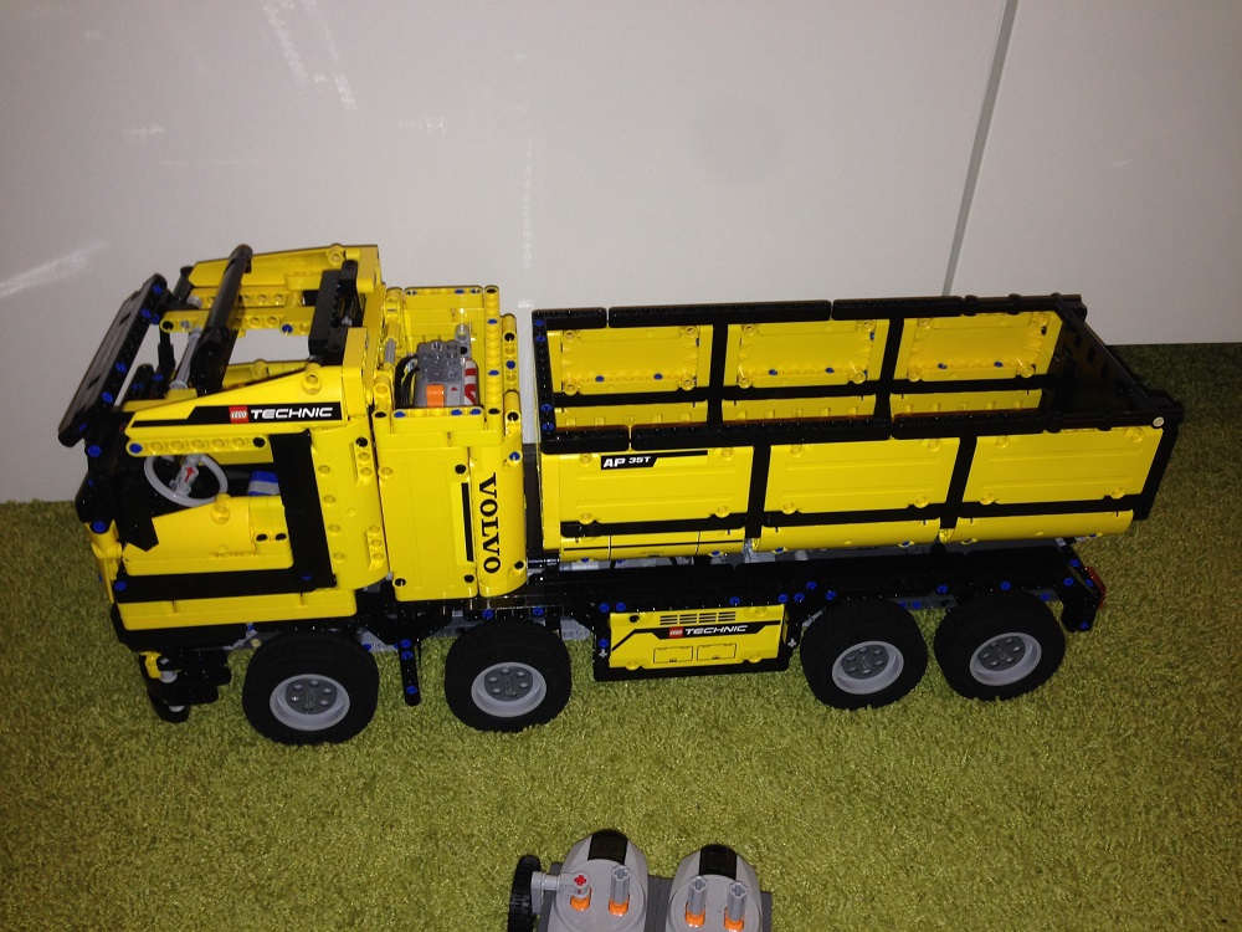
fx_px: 1184
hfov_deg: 55.4
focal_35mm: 33
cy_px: 466
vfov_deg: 42.9
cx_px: 621
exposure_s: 1/17
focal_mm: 4.12
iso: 50
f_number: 2.4
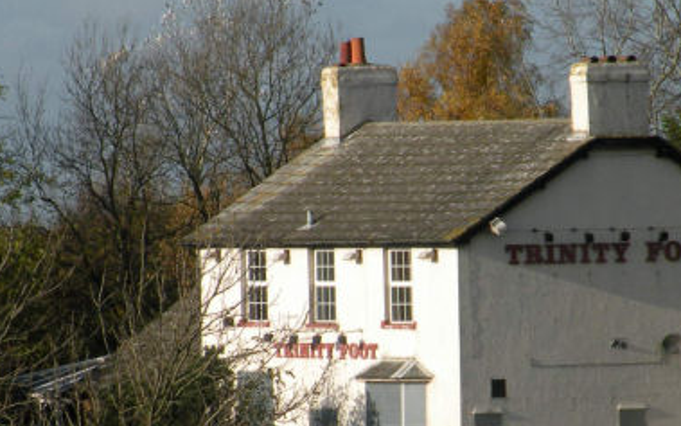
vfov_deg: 3.5
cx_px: 305
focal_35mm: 372
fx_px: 6905
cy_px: 354
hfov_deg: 5.6
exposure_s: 1/262
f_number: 7.1
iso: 64
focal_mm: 36.9
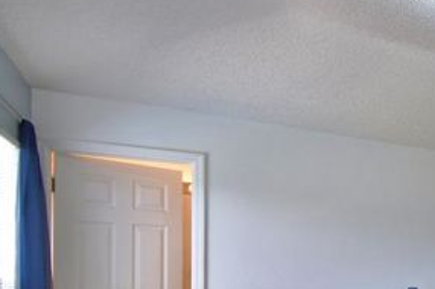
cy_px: 262
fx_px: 447
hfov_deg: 39.6
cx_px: 506
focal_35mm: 37
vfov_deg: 33.8
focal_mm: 10
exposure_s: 1/80
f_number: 4.5
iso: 400
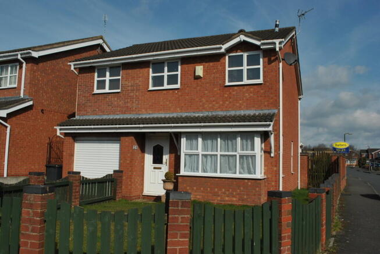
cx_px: 190
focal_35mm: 30
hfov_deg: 61.9
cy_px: 127
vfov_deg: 43.7
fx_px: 317
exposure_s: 1/200
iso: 100
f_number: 16
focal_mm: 20
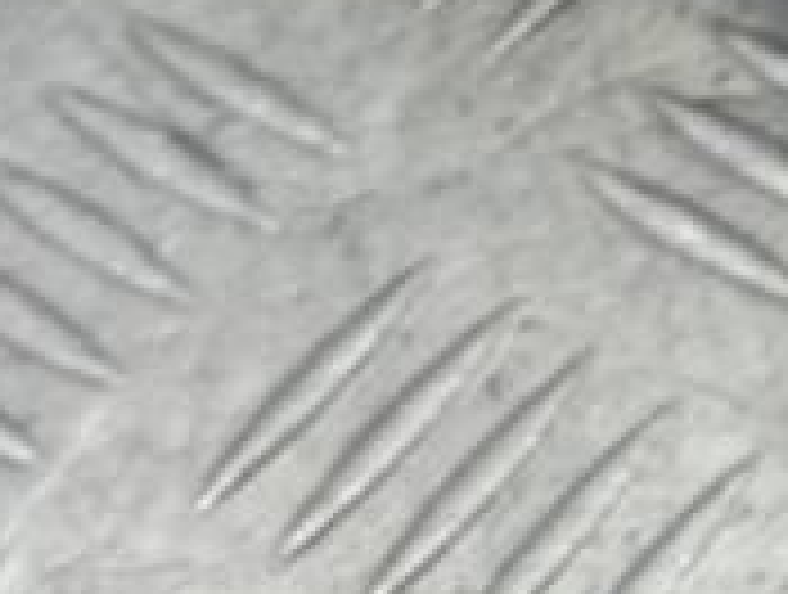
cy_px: -639
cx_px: 1342
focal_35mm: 146
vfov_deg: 9.5
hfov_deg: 12.5
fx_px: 3330
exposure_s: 1/50
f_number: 1.8
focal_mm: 4.6
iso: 64
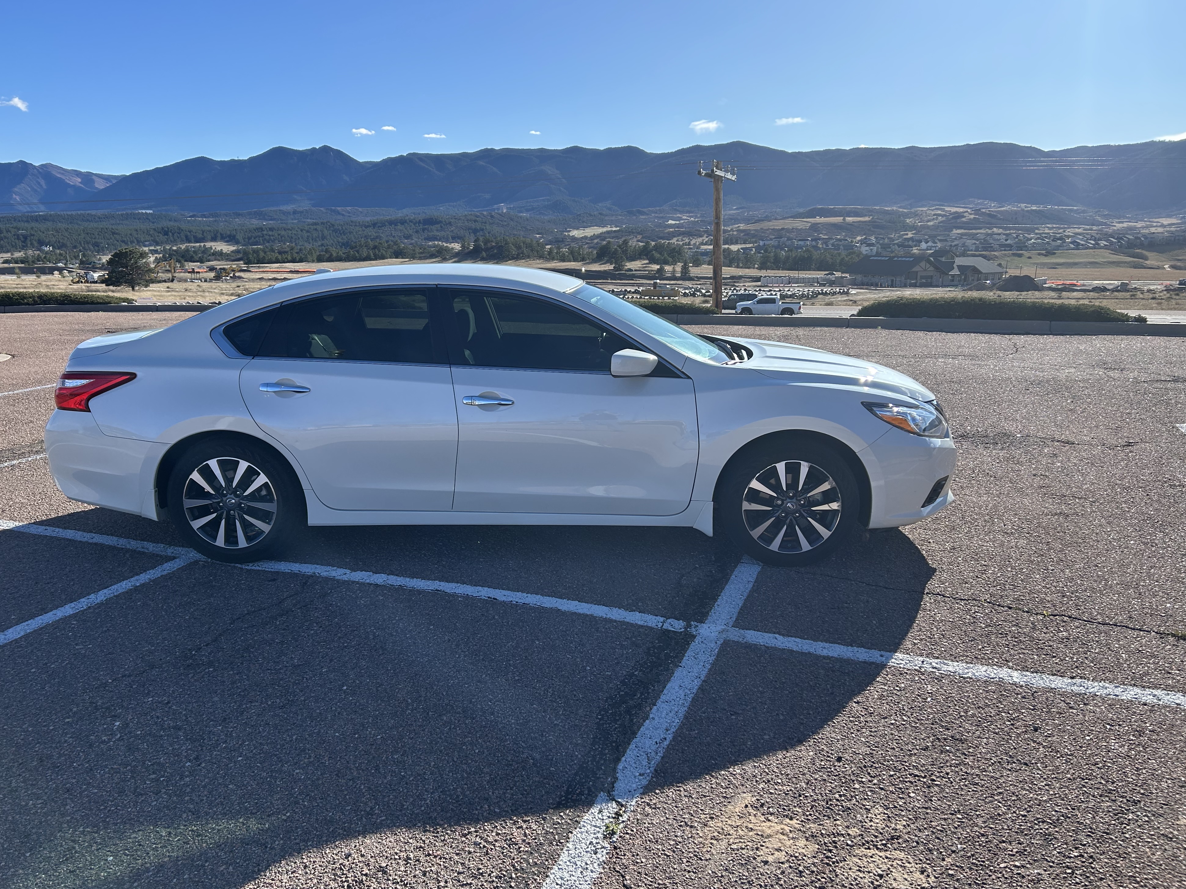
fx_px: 925
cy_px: 446
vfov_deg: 51.4
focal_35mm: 27
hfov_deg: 65.3
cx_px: 572
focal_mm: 5.7
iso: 50
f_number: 1.5
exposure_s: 1/3257
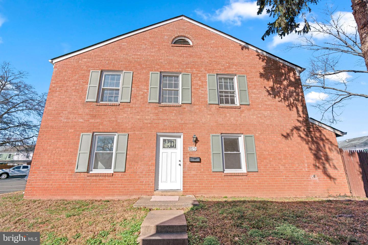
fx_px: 164
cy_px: 122
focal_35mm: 16
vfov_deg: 73.7
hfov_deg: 96.7
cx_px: 184
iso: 400
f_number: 8
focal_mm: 16
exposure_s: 1/250
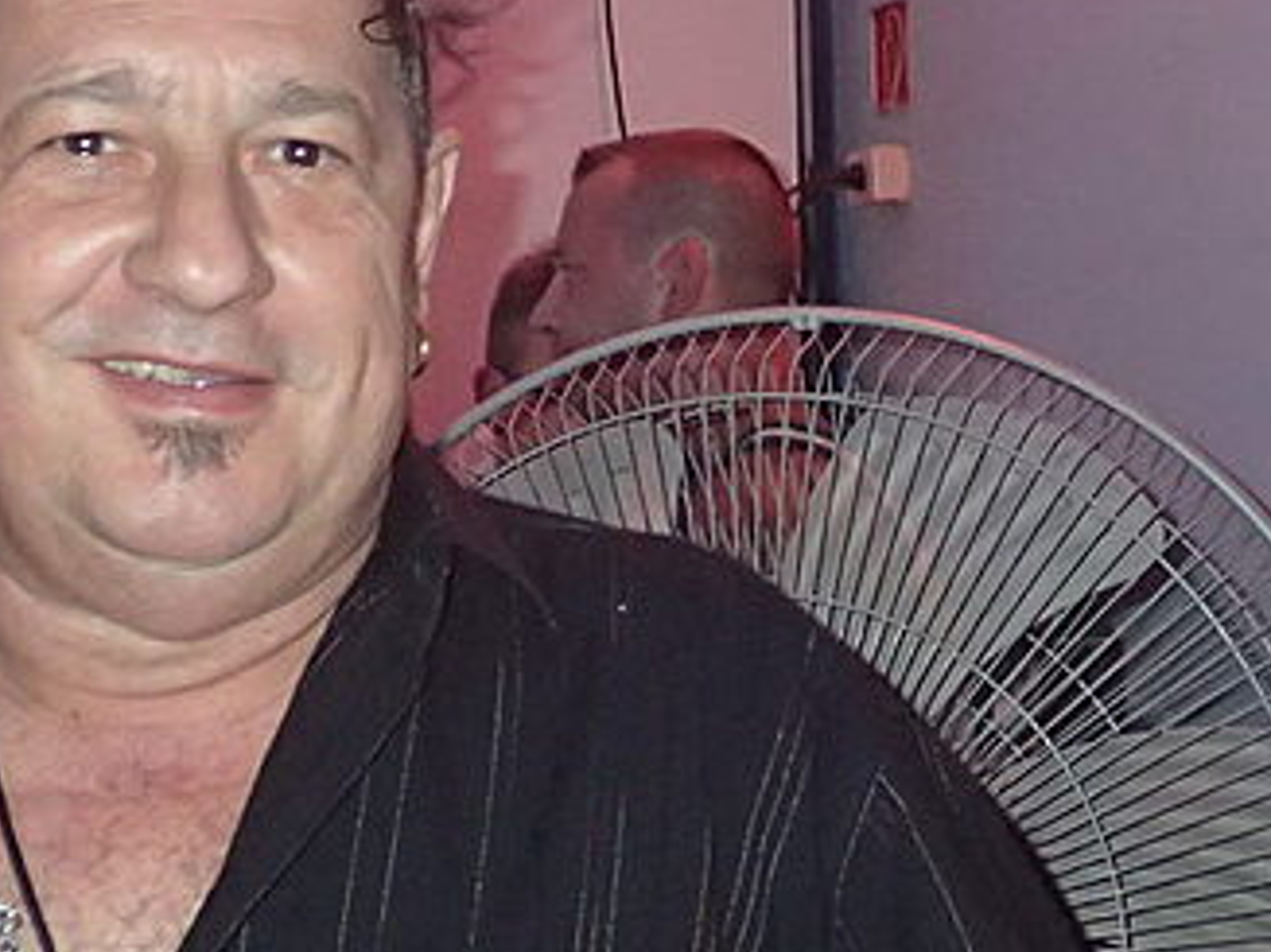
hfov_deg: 20.8
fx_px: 3413
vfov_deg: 15.9
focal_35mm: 93
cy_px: 470
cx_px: 1022
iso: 800
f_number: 2.7
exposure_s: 1/40
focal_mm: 6.86
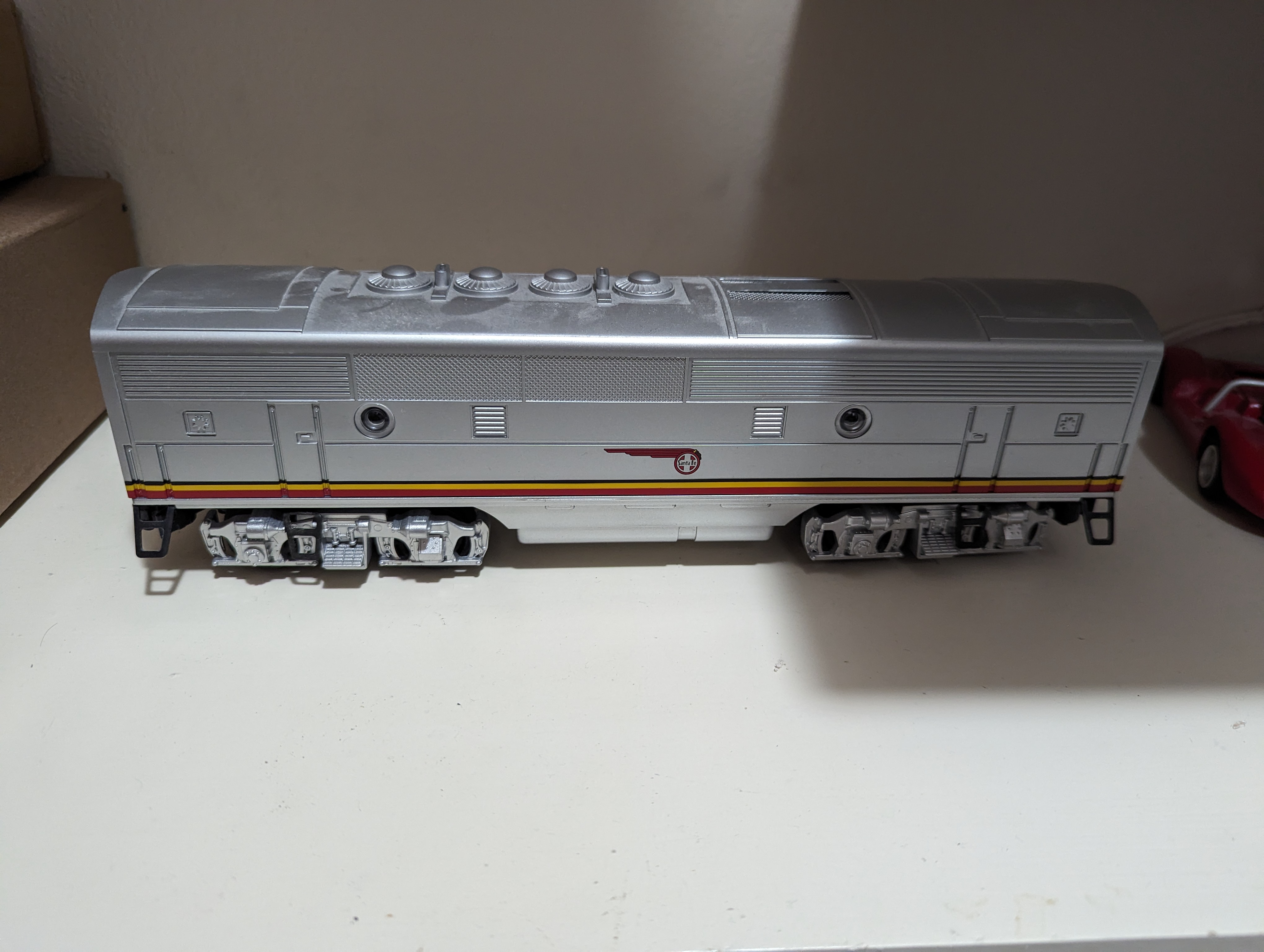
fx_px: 878
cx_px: 632
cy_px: 476
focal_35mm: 24
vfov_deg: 56.9
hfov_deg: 71.5
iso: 927
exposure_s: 1/60
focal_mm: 6.81
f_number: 1.85
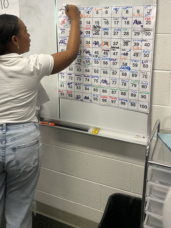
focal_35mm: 37
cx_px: 71
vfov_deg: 49.0
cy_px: 70
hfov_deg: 38.6
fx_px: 244
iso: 125
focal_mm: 4.2
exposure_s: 1/60
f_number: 1.6
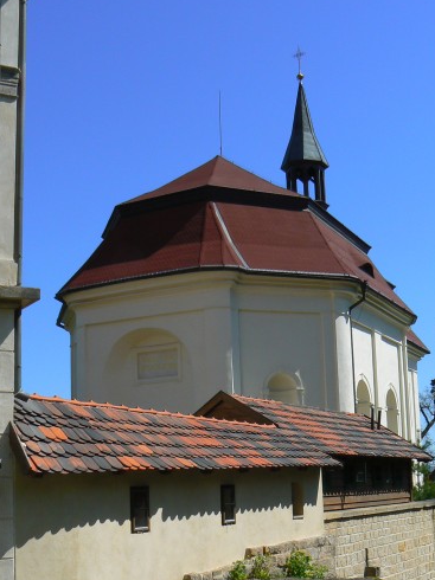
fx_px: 822
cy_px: 379
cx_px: 228
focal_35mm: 49
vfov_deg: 38.6
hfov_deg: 29.6
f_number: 8
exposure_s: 1/500
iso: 80
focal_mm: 6
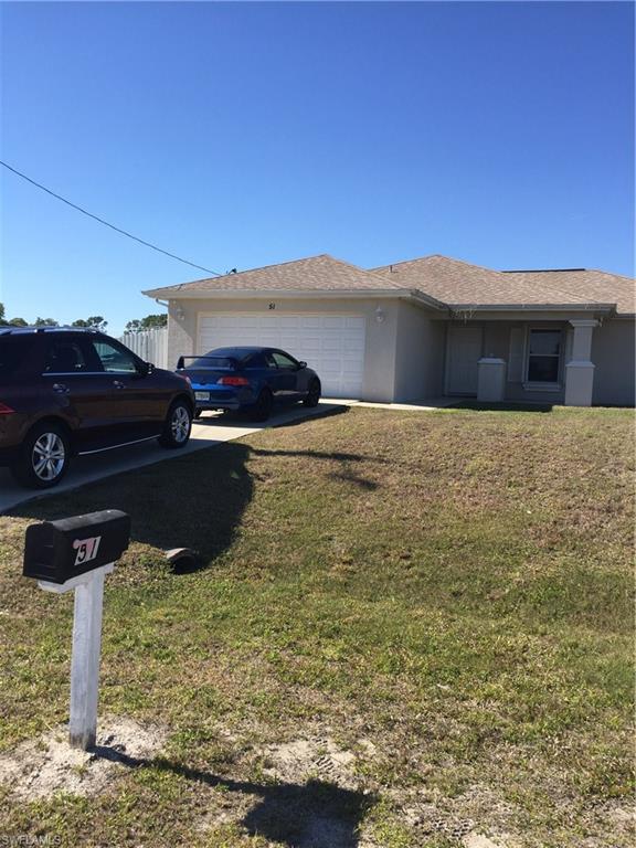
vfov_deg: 61.7
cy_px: 424
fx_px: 710
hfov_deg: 48.2
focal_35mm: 29
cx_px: 318
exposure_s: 1/1522
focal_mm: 4.15
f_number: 2.2
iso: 32
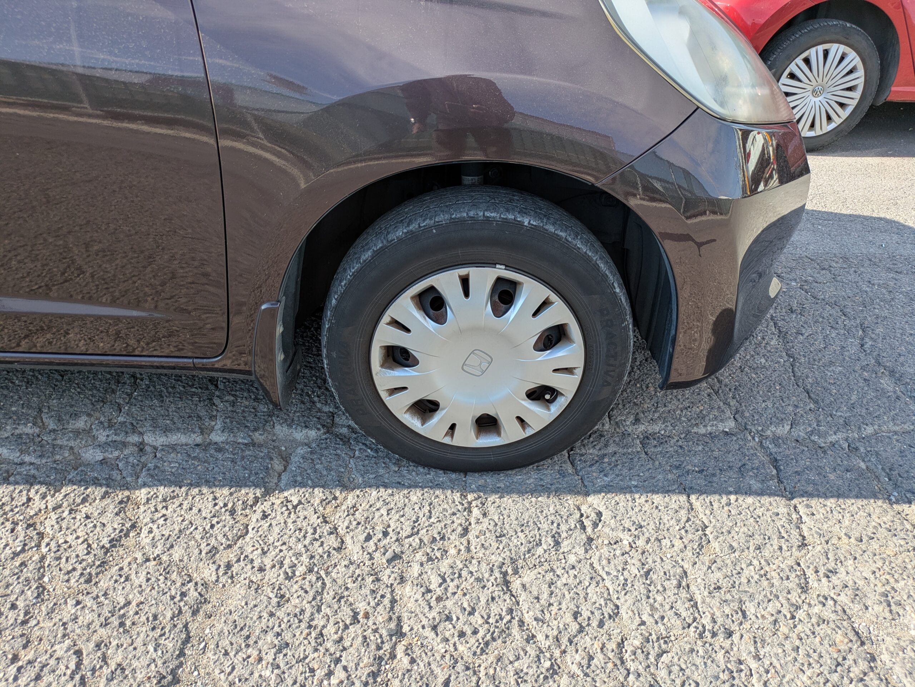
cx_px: 458
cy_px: 344
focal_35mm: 25
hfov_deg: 69.4
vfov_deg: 54.9
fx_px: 661
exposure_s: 1/597
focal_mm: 5.43
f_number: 1.89
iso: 48
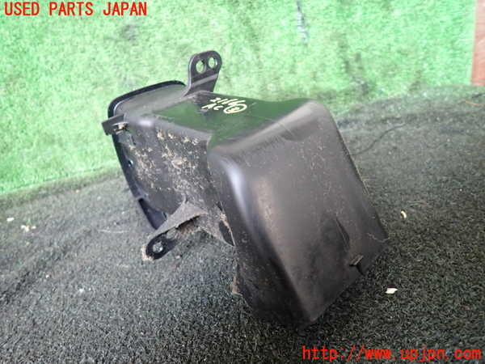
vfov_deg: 54.9
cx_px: 242
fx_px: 350
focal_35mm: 25
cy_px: 182
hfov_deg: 69.4
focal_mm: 4.5
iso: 400
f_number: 2
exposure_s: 1/30
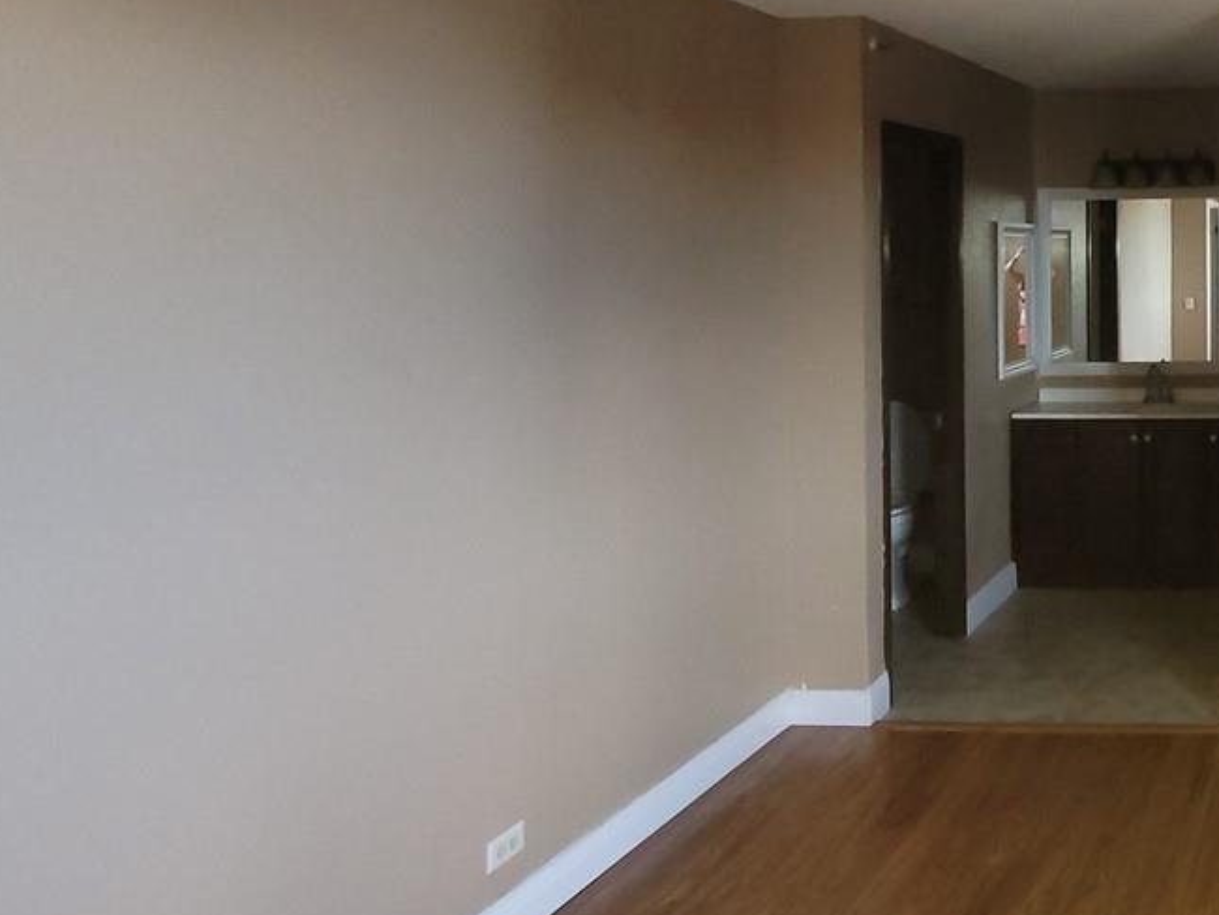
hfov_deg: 43.9
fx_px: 1127
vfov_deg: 43.2
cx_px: 1337
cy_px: 268
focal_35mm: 32
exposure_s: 1/60
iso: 250
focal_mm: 2.2
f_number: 2.2
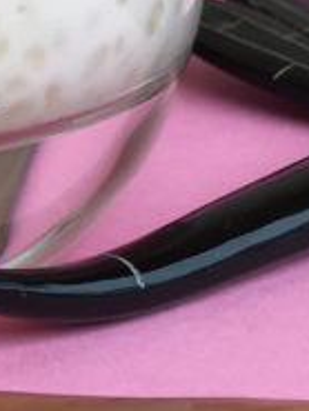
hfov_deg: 7.5
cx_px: -469
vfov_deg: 10.4
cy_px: -238
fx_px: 2176
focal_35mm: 183
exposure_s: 1/206
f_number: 2.2
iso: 25
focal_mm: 4.15
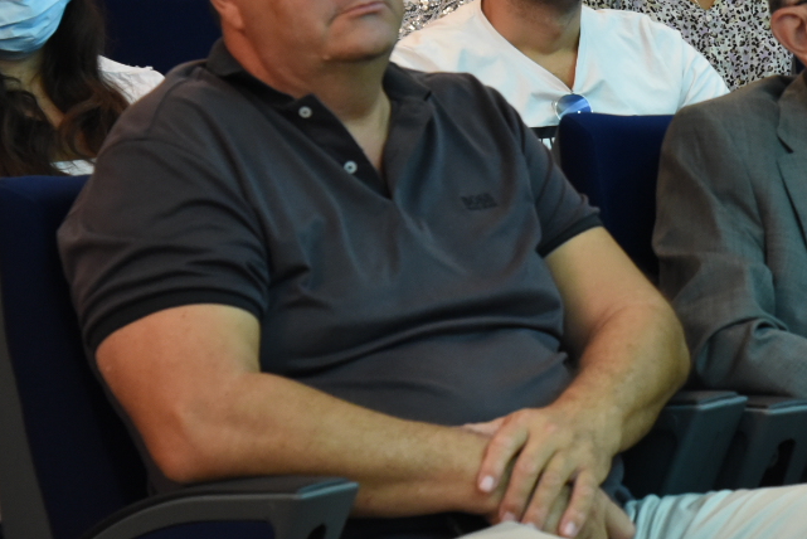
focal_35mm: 197
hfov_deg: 10.4
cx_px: 724
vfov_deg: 7.0
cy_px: 42
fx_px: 4418
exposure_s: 1/80
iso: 3200
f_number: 5.6
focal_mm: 78
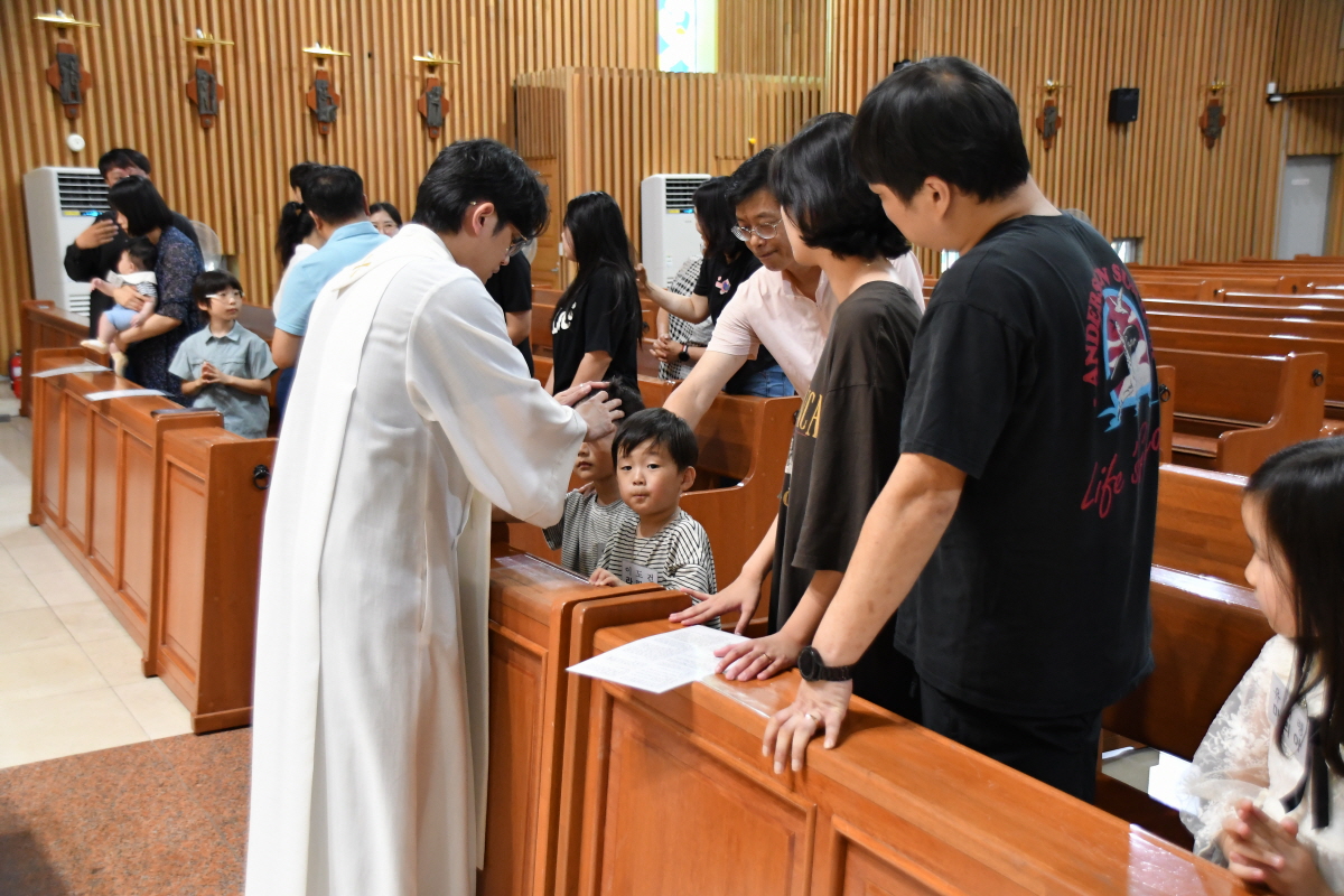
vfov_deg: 34.2
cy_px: 448
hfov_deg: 49.6
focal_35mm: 39
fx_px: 1456
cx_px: 672
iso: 2800
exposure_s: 1/125
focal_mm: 26
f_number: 4
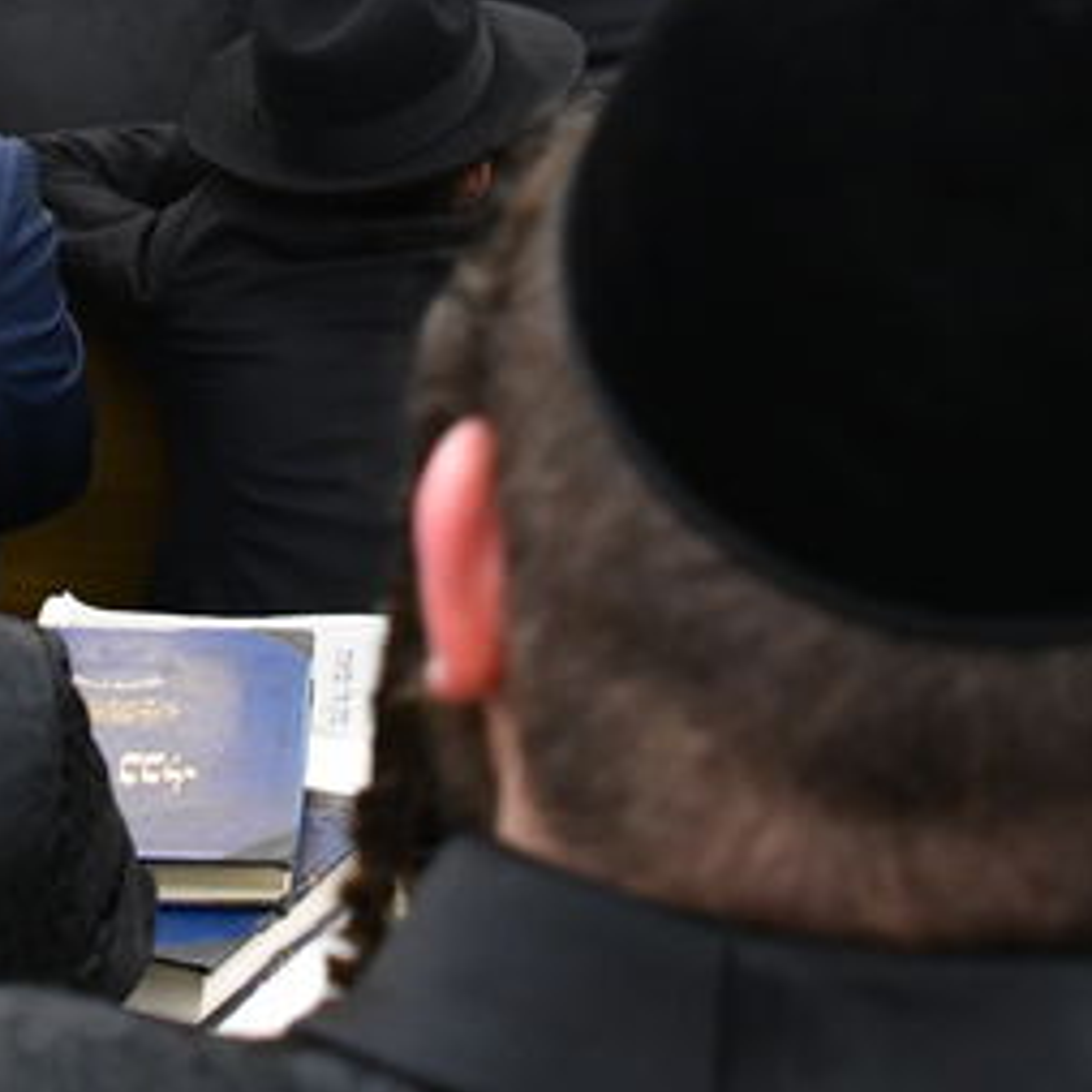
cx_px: 138
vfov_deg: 12.4
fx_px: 4675
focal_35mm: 131
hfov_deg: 13.2
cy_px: -755
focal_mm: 28
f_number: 5.6
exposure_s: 1/100
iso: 1600
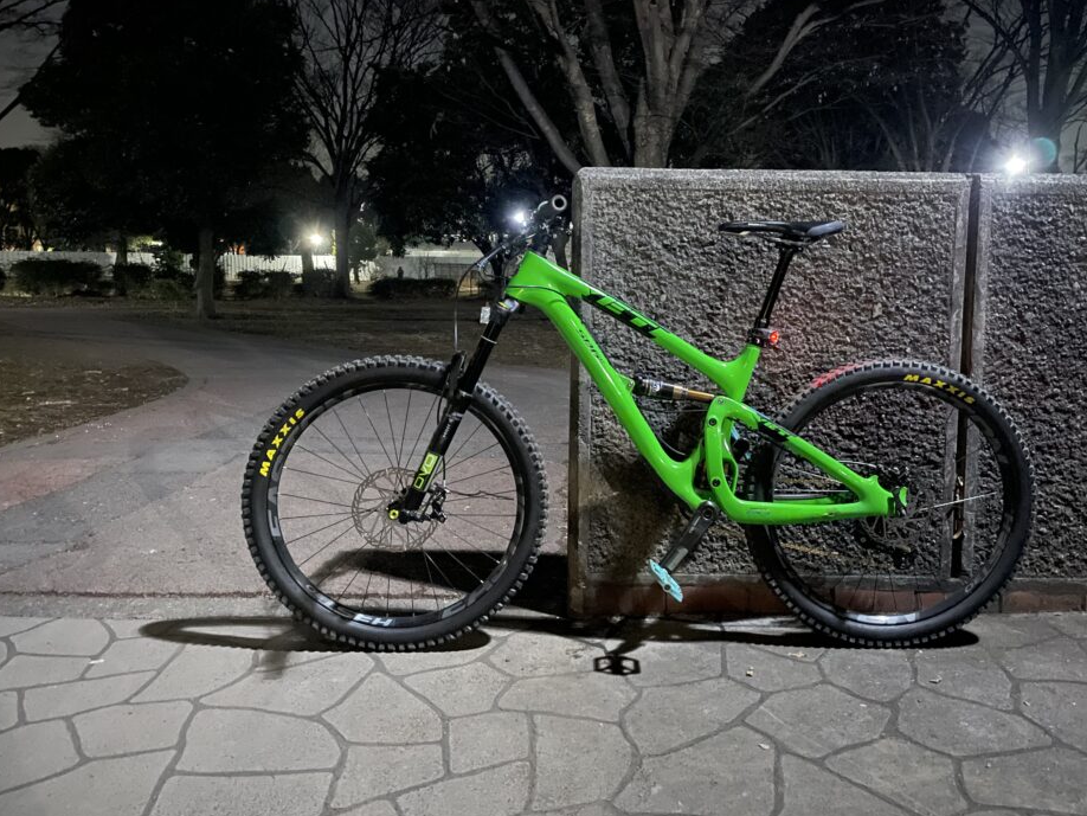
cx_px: 594
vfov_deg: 48.2
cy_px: 368
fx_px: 911
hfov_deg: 61.5
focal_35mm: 29
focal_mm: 4.2
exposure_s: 1/8
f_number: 1.6
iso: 2000
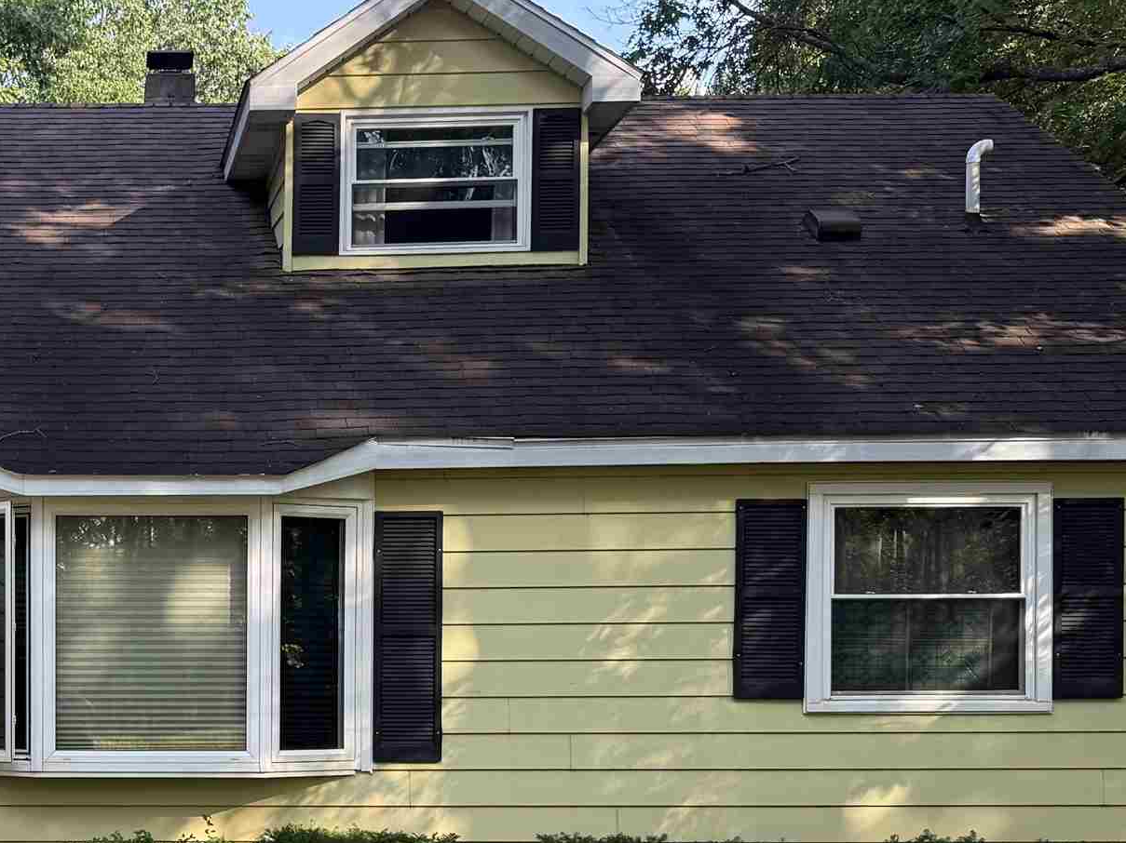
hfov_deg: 30.0
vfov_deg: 23.4
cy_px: 743
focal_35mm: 61
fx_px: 1984
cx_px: 56
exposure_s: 1/715
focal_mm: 6.76
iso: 100
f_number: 1.78
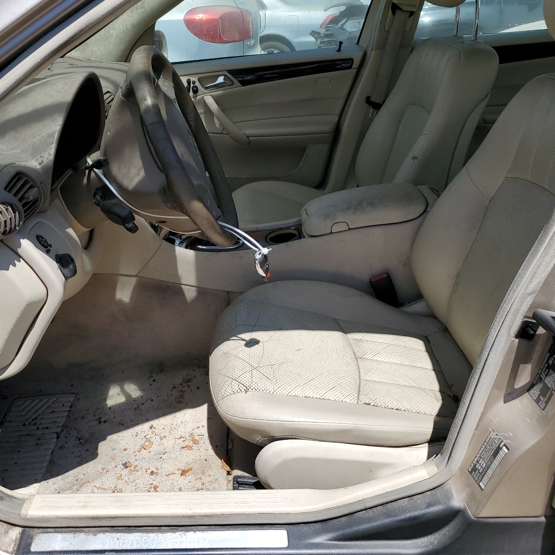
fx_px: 562
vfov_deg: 52.5
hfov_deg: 52.3
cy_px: 275
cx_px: 236
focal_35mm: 31
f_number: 1.5
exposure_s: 1/3333
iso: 50
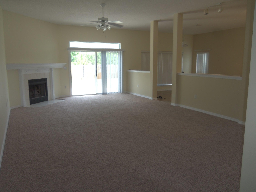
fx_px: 207
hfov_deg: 63.4
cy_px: 96
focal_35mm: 28
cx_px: 128
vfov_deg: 49.7
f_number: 3.9
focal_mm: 5.1
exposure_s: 1/30
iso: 100
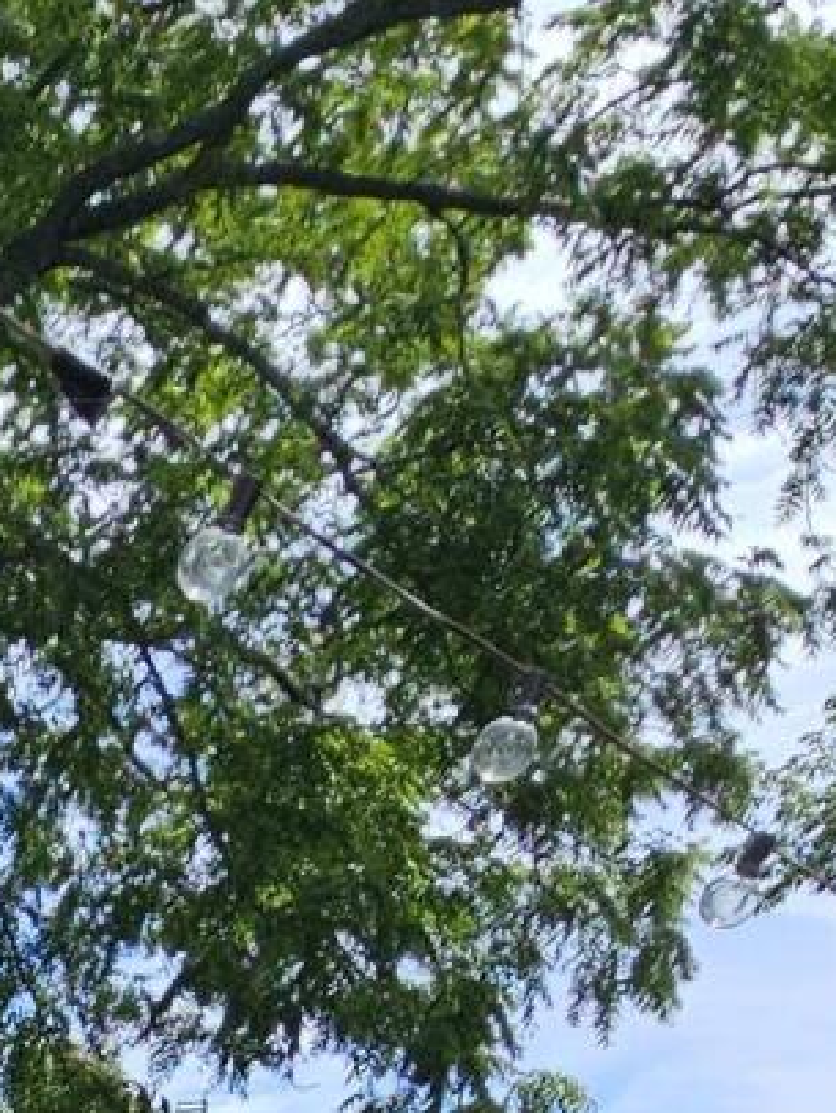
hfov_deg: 17.8
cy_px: 1993
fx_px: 2059
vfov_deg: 20.9
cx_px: -715
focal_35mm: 64
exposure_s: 1/1700
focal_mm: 2.2
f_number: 2.2
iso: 50
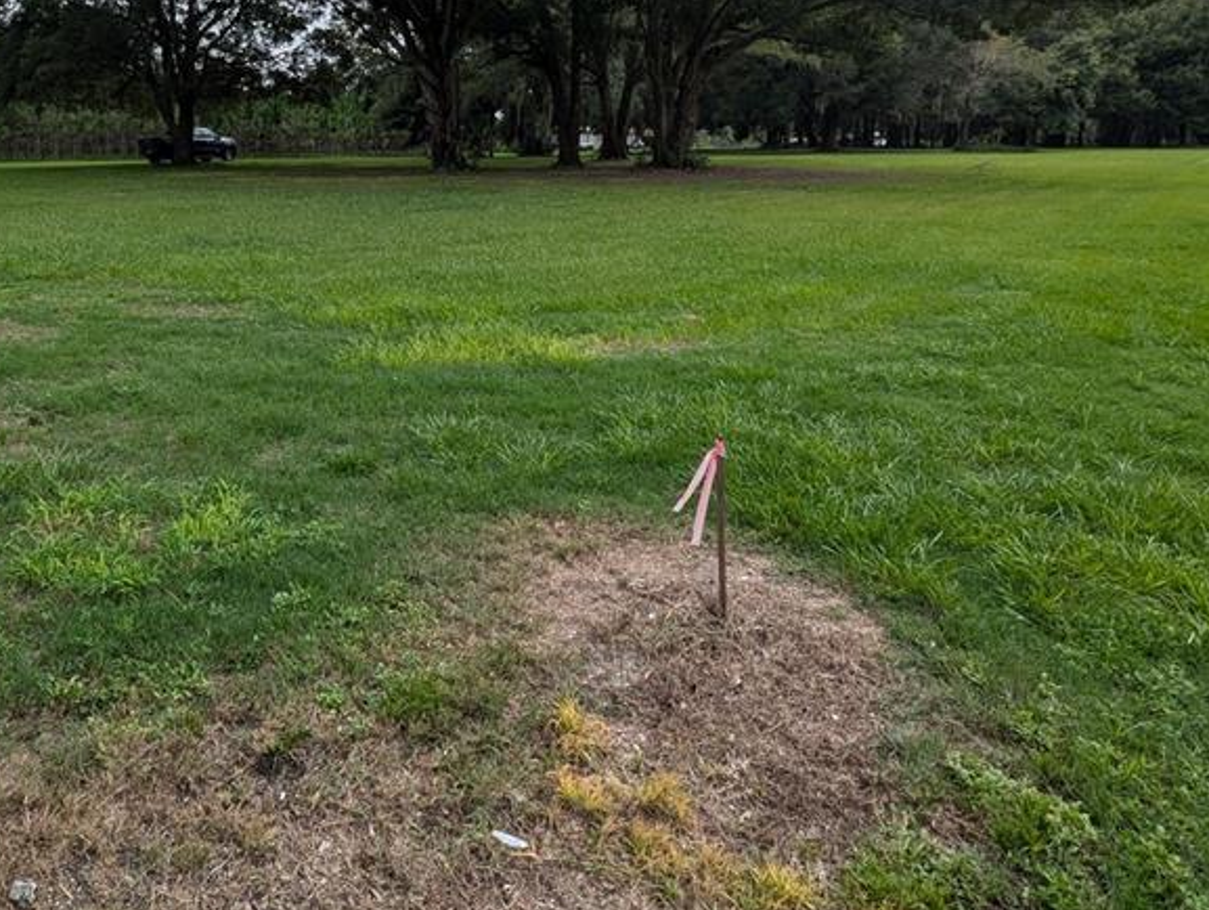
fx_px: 804
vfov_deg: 56.8
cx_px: 438
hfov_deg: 72.4
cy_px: 260
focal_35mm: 23
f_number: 2.2
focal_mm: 1.95
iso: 51
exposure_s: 1/2398
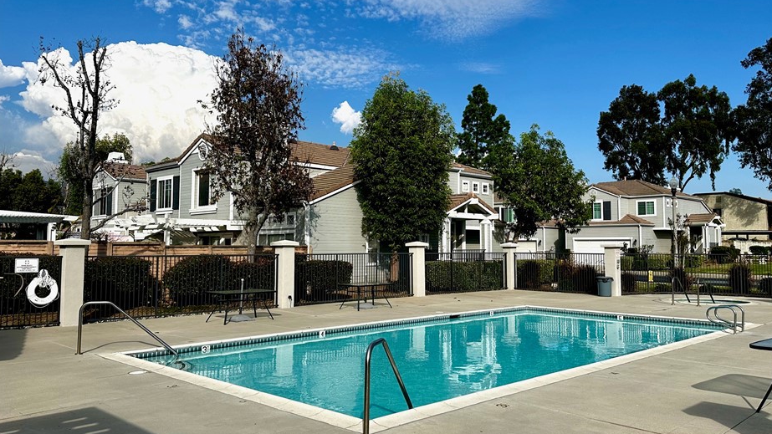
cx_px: 420
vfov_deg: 40.1
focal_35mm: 29
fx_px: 594
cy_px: 191
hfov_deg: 66.0
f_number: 1.78
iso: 80
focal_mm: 6.86
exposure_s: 1/7042
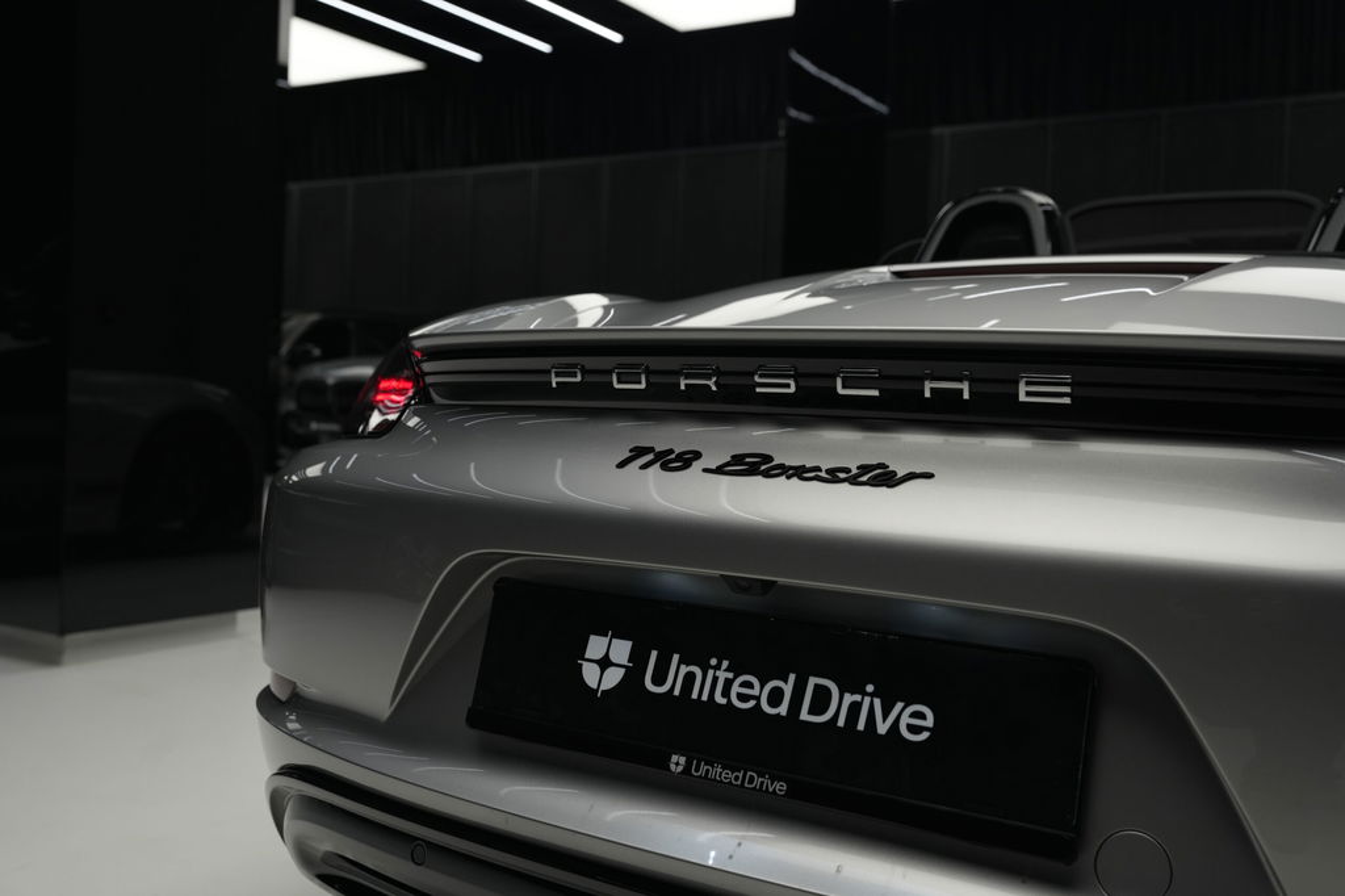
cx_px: 672
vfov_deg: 37.8
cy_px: 448
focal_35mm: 35
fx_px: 1307
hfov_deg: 54.4
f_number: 5
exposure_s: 1/40
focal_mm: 35
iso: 500
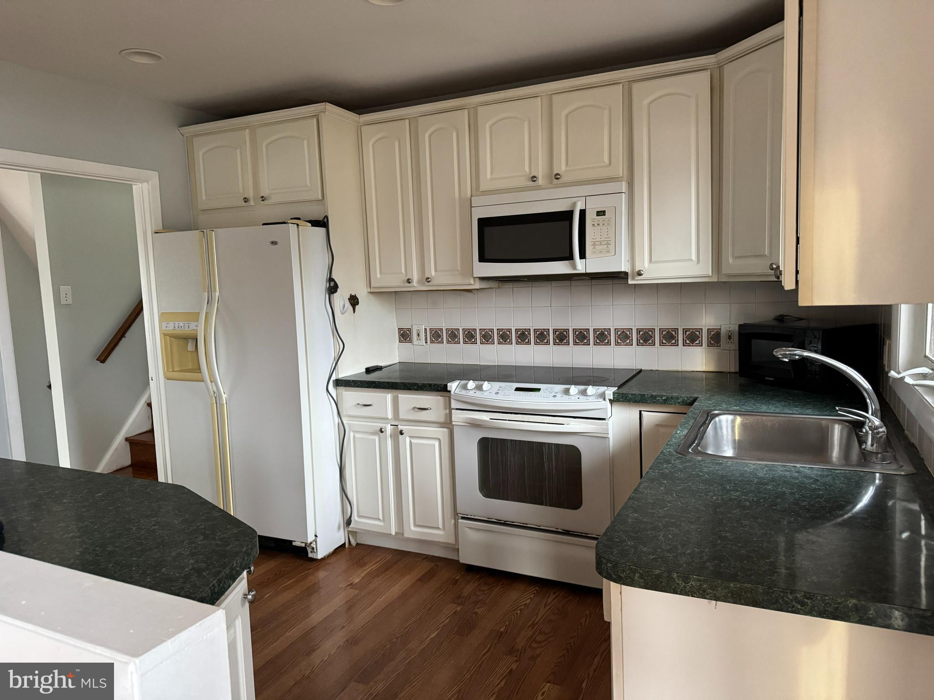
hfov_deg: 71.6
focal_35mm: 24
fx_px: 648
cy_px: 350
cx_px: 467
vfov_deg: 56.8
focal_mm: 6.76
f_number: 1.78
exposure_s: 1/60
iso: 800
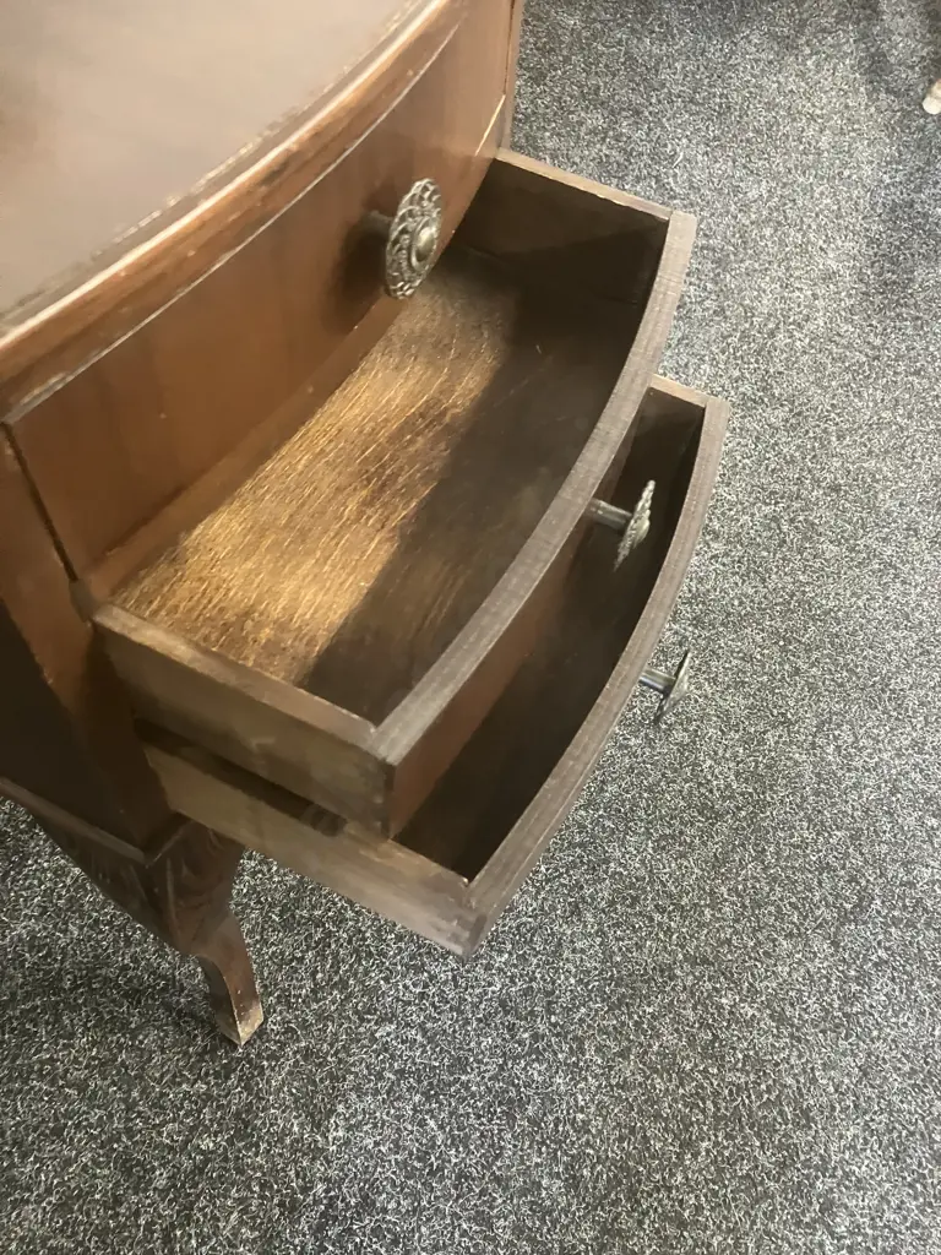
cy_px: 628
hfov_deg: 49.7
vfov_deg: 63.4
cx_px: 470
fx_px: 1015
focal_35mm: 28
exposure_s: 1/25
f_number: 1.8
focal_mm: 3.99
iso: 500
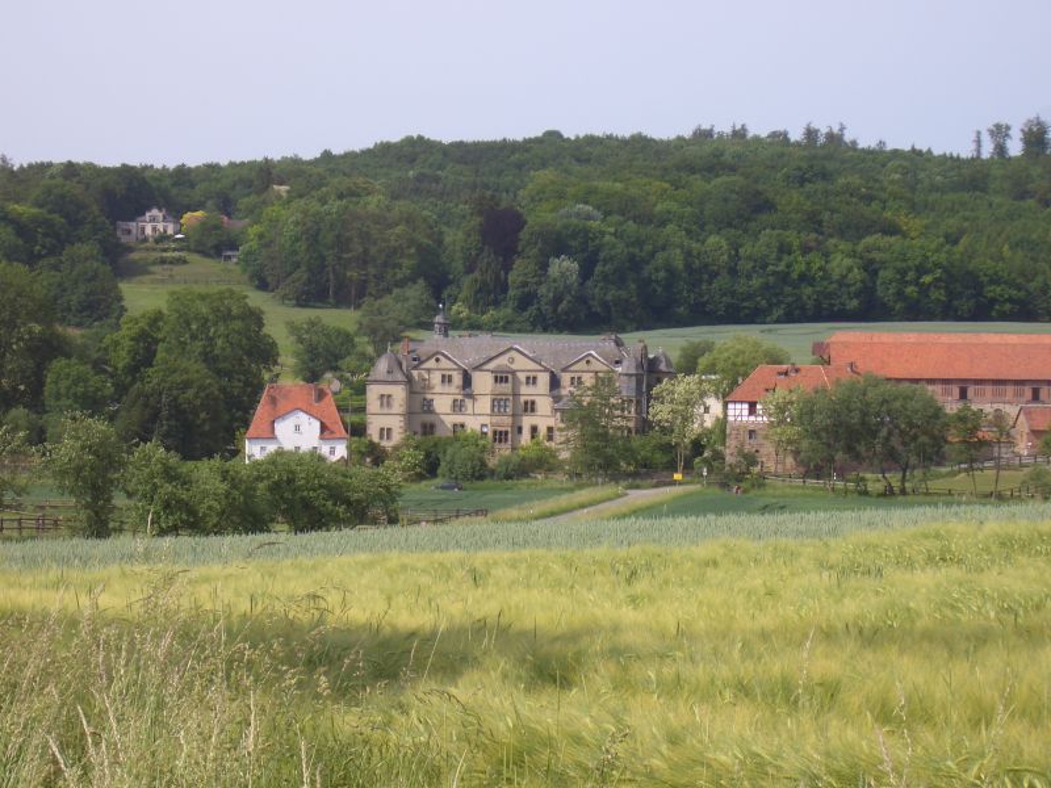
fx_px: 2672
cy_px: 394
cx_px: 526
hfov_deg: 22.3
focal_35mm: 88
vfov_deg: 16.8
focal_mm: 14.6
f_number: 7
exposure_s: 1/160
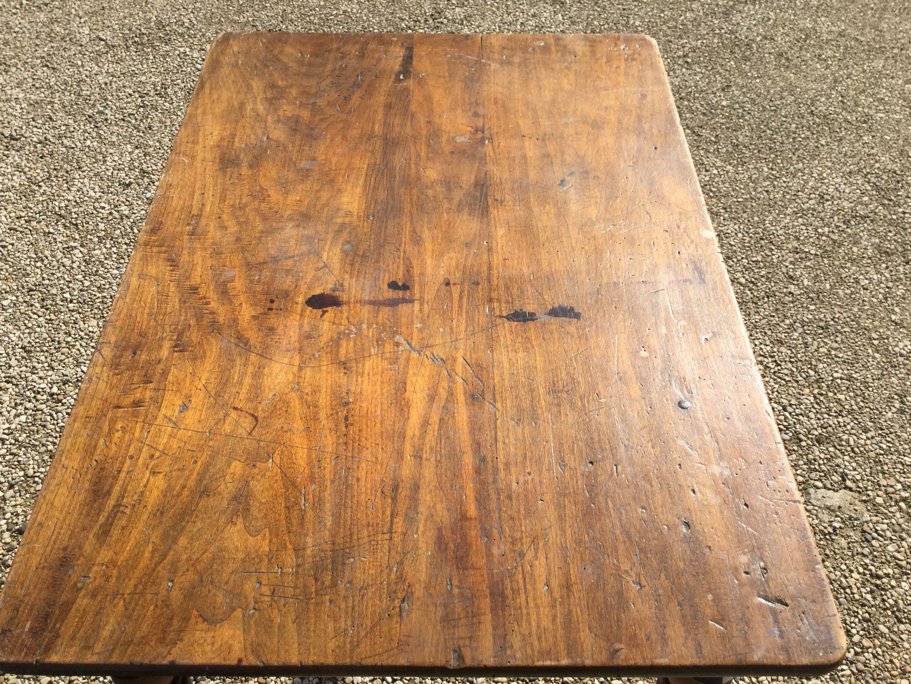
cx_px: 449
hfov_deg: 56.8
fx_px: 842
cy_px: 337
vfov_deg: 44.2
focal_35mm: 32
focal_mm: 3.3
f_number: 2.4
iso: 25
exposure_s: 1/1253
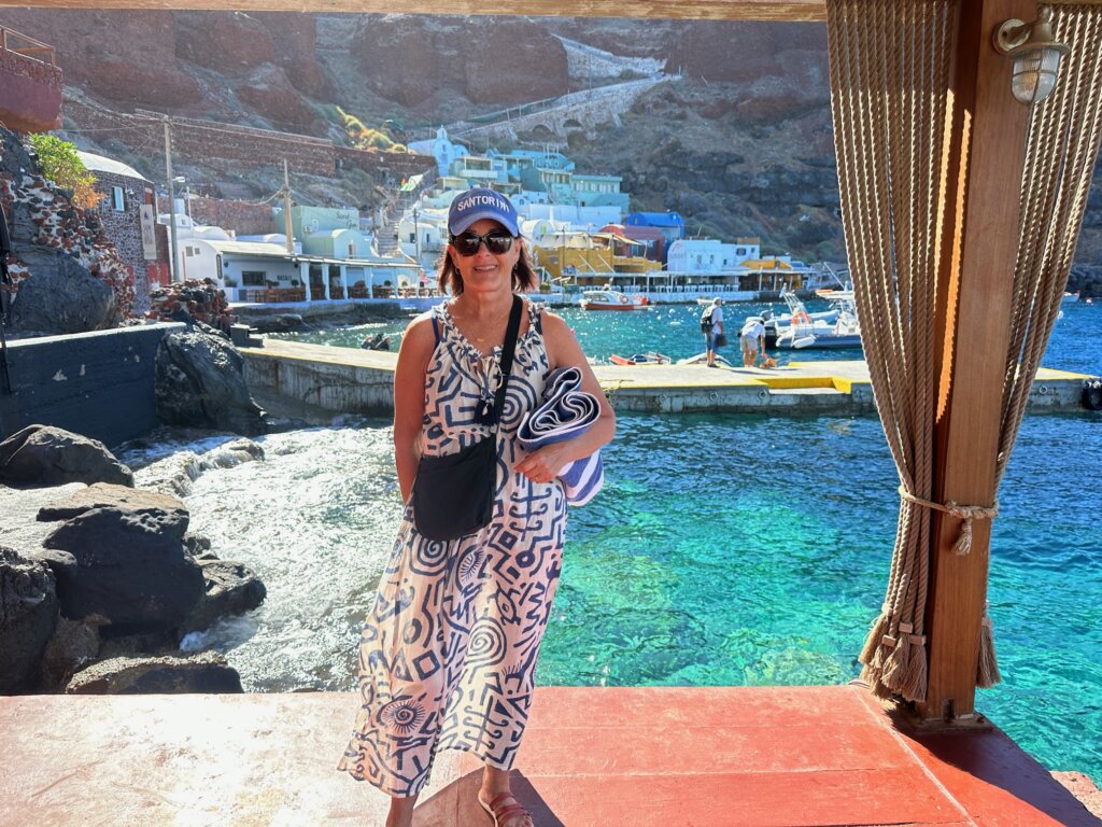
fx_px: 764
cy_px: 414
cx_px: 551
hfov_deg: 71.6
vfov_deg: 56.8
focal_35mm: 24
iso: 80
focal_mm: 6.86
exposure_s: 1/1453
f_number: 1.78
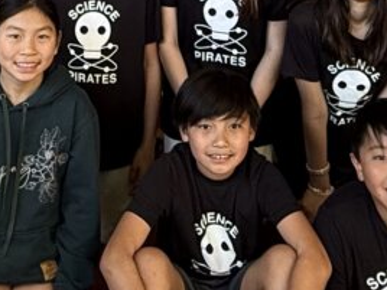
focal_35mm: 73
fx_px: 816
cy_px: -176
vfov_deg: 17.6
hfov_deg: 26.6
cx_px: 150
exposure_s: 1/99
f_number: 2.2
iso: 160
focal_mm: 2.22
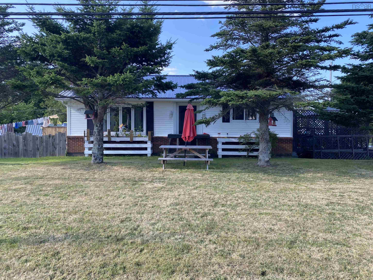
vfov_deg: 53.1
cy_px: 140
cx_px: 186
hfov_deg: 67.3
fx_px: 280
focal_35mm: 26
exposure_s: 1/384
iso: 32
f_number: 1.8
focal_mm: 4.25
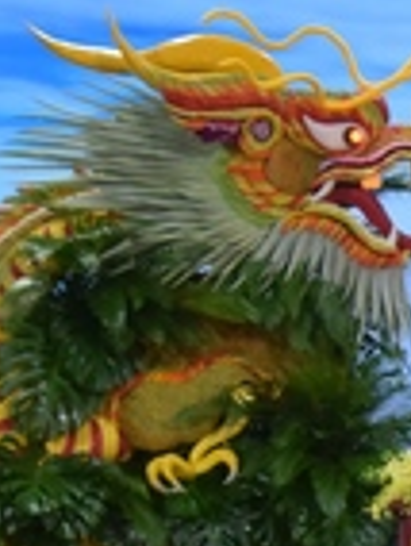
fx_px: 2083
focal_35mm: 132
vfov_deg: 14.2
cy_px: 754
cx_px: 707
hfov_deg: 10.7
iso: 1250
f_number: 5.6
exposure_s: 1/125
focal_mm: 30
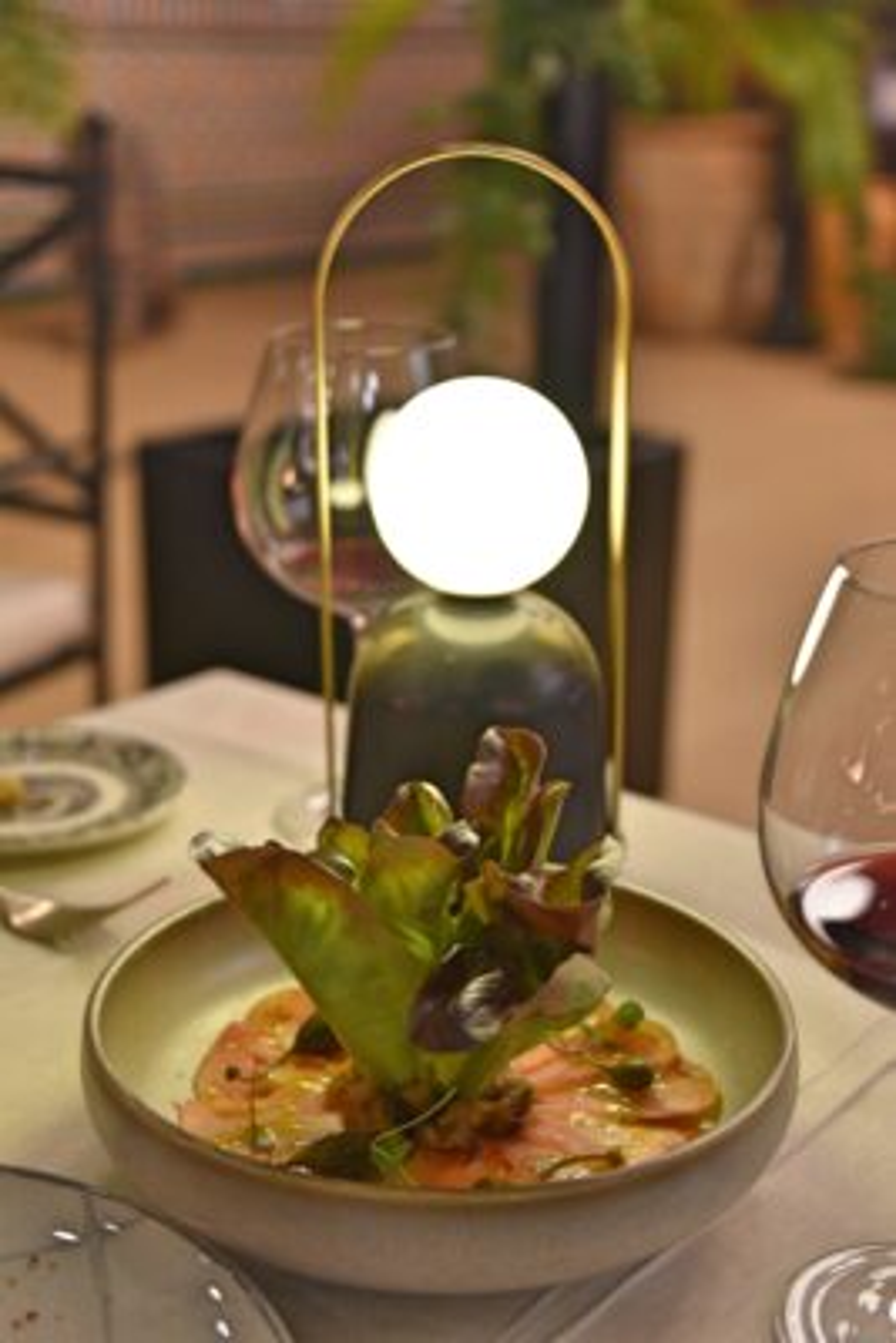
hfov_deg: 24.6
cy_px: 672
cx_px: 448
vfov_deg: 36.2
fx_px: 2051
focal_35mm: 55
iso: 800
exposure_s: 1/20
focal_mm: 55
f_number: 4.5
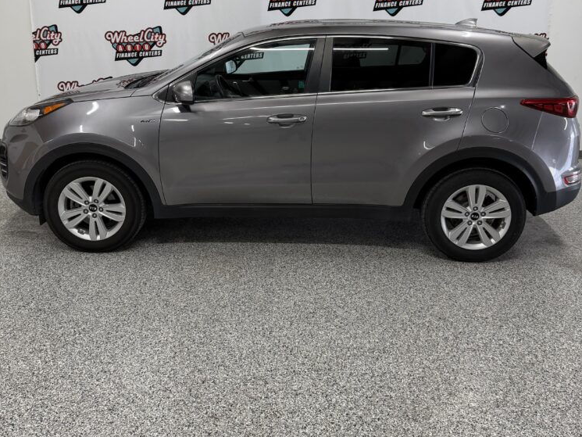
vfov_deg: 42.3
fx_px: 555
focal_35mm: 33
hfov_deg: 55.3
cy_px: 143
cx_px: 285
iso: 200
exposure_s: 1/120
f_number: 1.78
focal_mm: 6.76
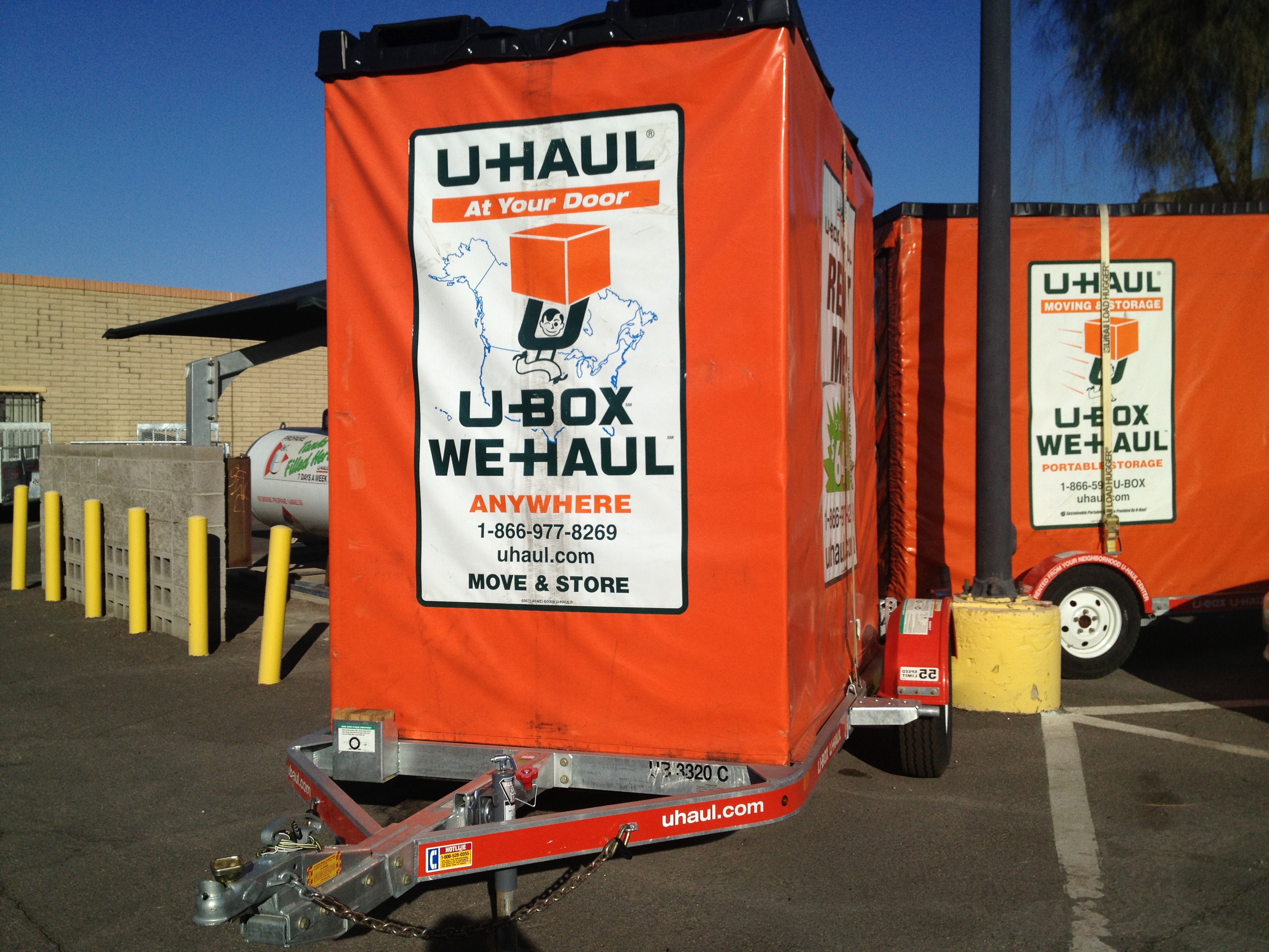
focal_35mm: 35
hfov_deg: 52.6
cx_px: 634
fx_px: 1283
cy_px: 476
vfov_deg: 40.7
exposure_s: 1/4608
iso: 50
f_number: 2.4
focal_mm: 4.28
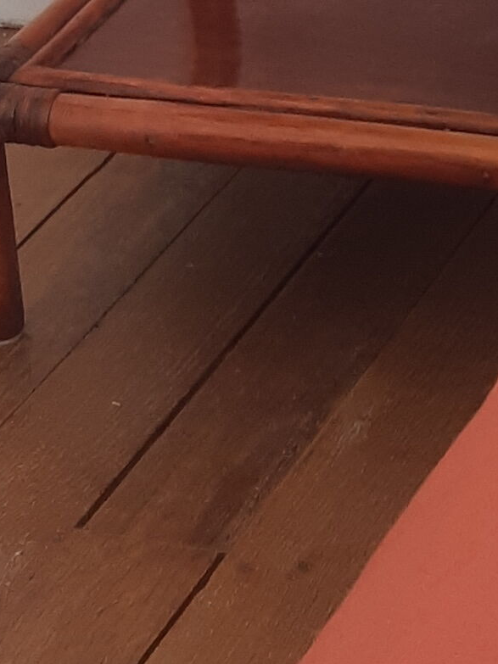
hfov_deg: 9.3
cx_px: 856
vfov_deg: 12.5
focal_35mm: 153
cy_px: -224
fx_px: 2936
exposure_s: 1/60
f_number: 1.7
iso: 64
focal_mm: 3.93
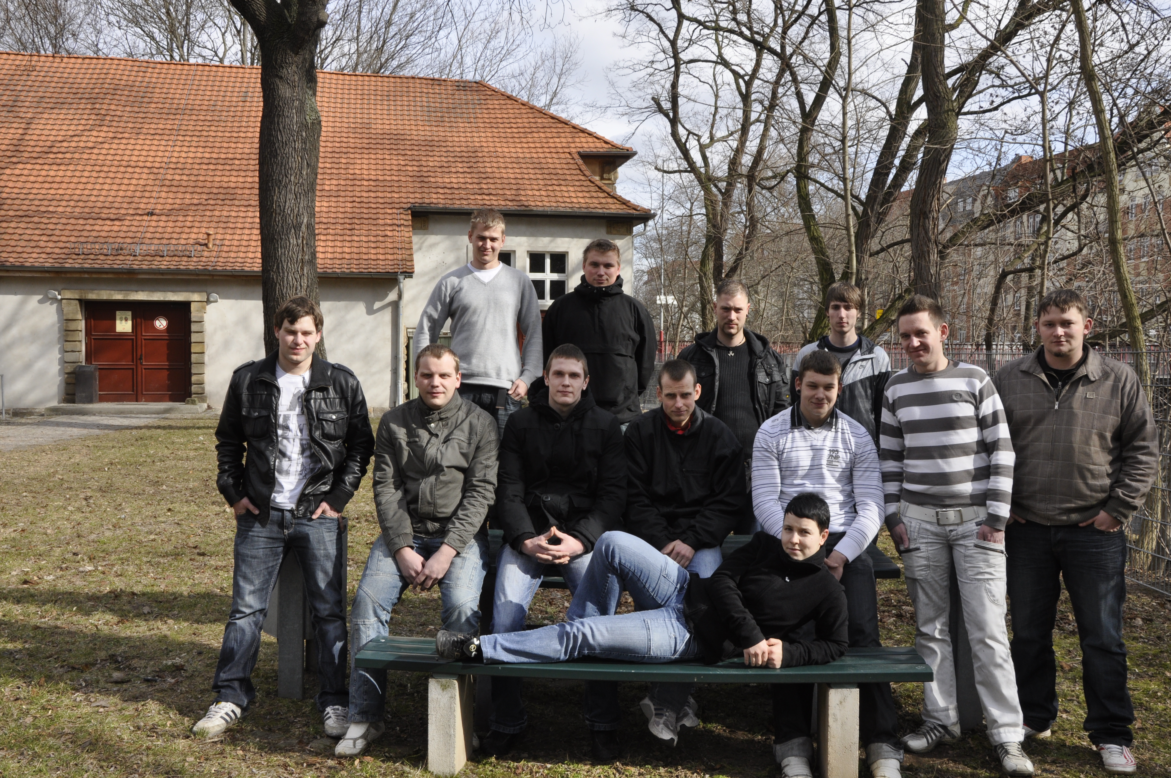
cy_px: 389
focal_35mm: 36
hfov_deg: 53.2
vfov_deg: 36.8
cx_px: 586
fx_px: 1170
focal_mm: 24
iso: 400
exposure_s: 1/200
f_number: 14
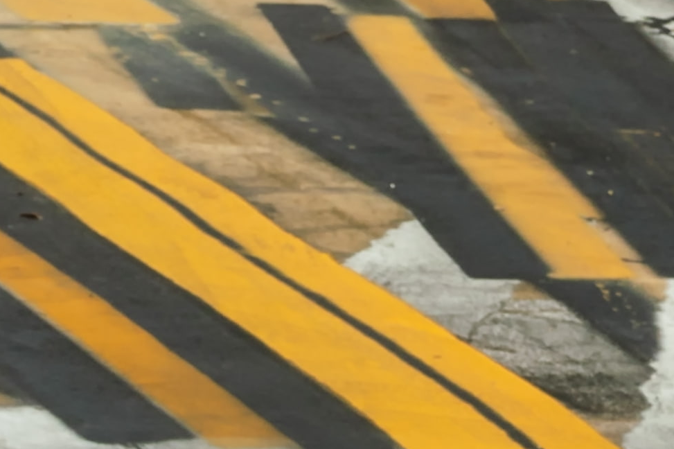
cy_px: 1035
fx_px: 6531
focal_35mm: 349
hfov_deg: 5.7
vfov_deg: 3.9
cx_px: -931
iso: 100
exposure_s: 1/400
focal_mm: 44
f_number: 5.6
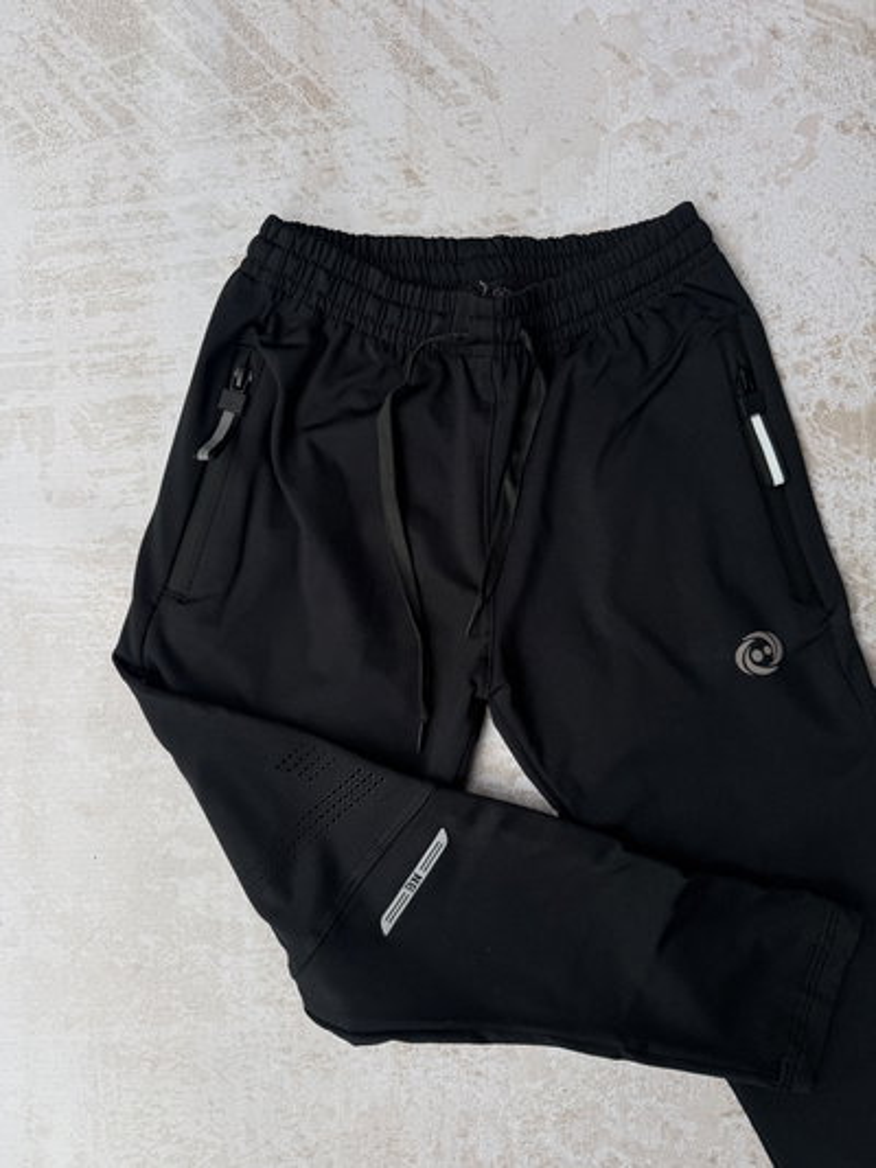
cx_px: 438
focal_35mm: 24
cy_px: 584
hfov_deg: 56.8
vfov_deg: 71.6
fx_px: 809
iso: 80
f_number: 1.78
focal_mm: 6.76
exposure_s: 1/1437
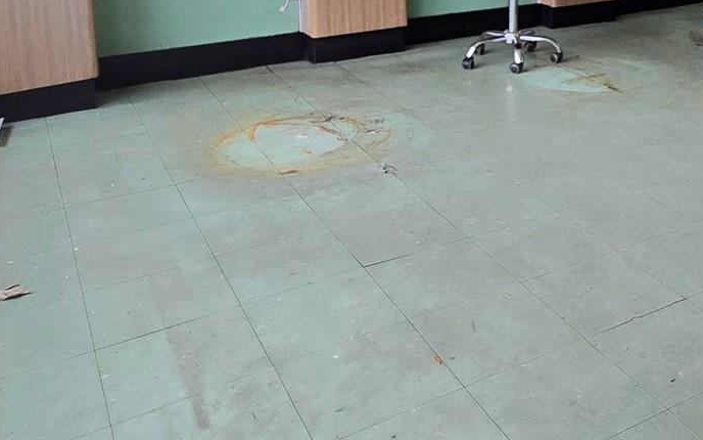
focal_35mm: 41
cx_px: 643
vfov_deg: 28.3
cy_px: -51
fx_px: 786
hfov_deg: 43.7
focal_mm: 2.2
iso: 80
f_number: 2.2
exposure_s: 1/60
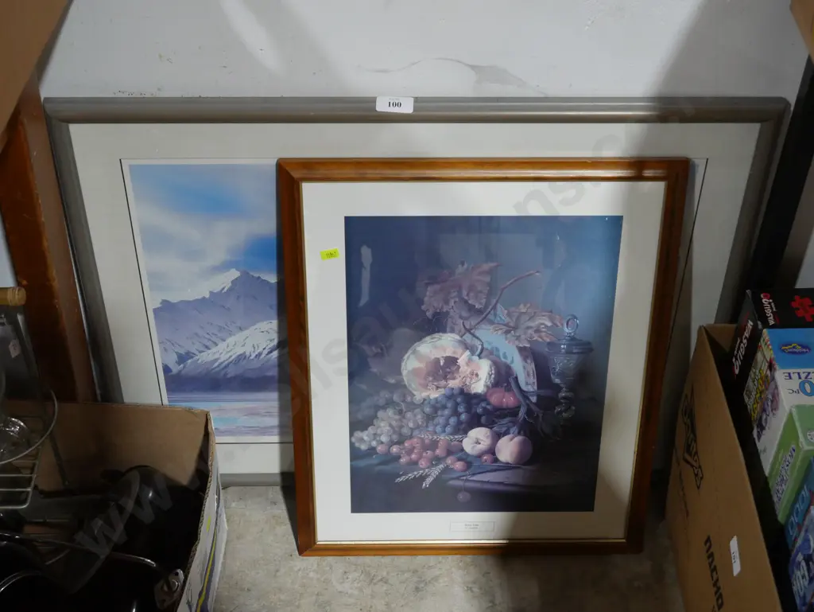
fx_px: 1176
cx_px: 407
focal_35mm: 50
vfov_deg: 29.1
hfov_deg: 38.2
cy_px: 306
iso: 1600
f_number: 5.3
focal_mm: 25
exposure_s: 1/60
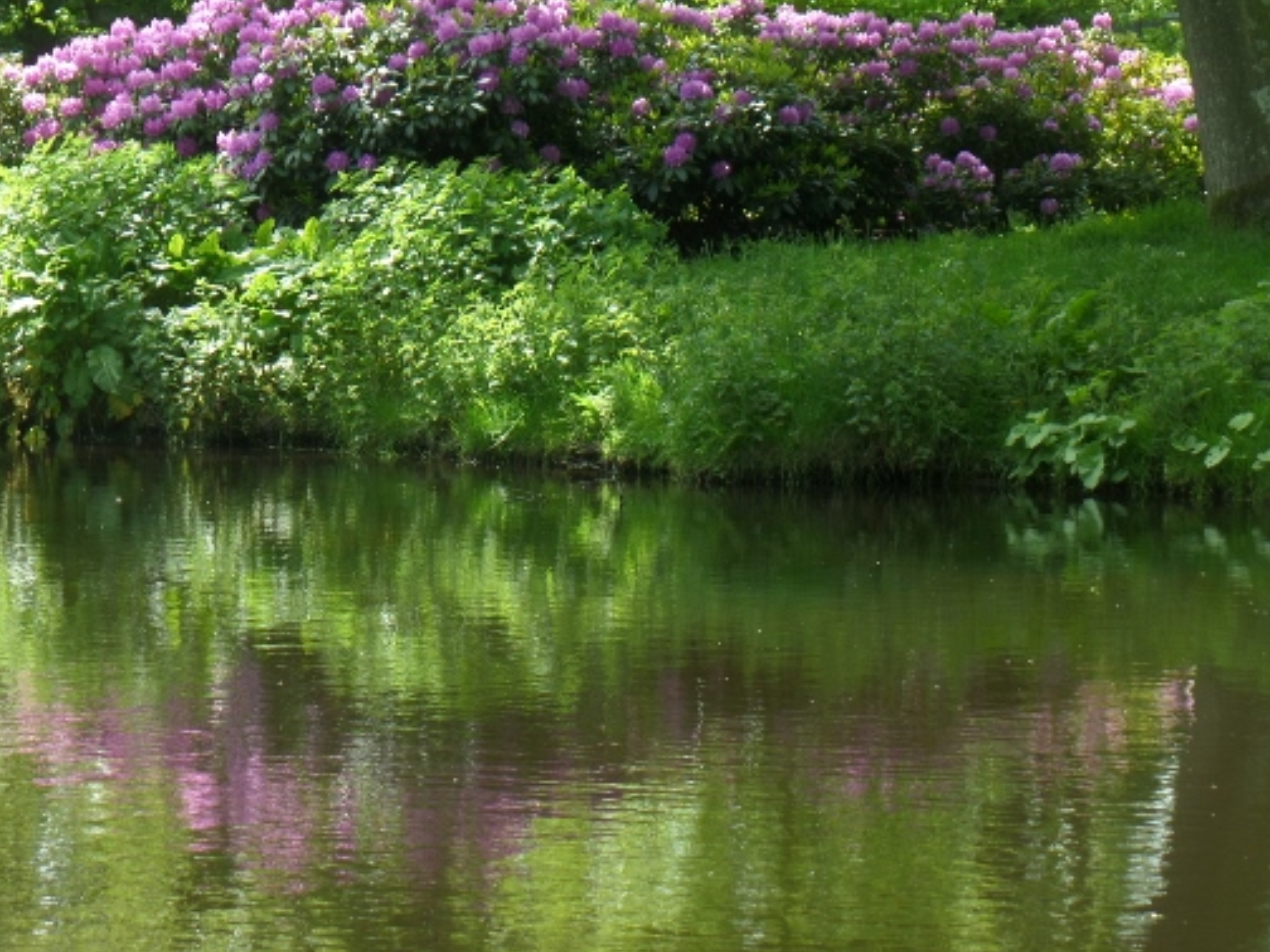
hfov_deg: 16.7
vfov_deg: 12.6
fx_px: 4329
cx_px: 481
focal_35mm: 118
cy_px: 385
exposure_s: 1/180
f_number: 3.9
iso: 100
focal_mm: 16.5
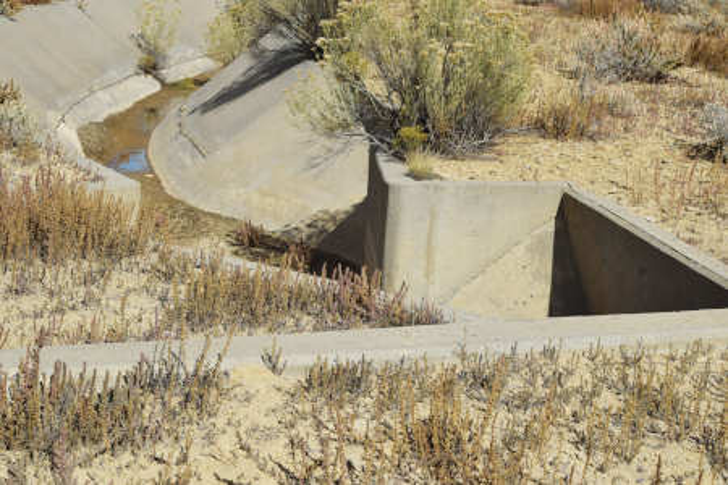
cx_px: 364
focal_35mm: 82
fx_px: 1668
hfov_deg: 24.6
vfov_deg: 16.6
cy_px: 242
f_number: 11
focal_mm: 55
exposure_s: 1/500
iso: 400
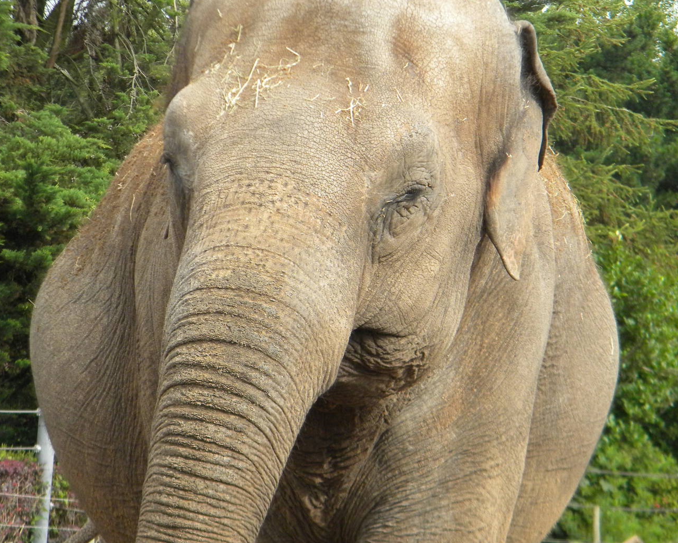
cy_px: 252
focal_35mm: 179
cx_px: 380
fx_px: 3592
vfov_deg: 8.6
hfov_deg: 10.8
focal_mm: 26.8
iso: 255
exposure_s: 1/500
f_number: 5
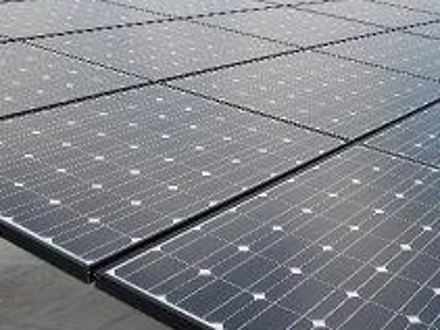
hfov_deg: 35.9
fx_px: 673
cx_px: 282
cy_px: 165
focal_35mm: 53
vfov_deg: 27.5
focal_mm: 5
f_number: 4.2
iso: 50
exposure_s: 1/200
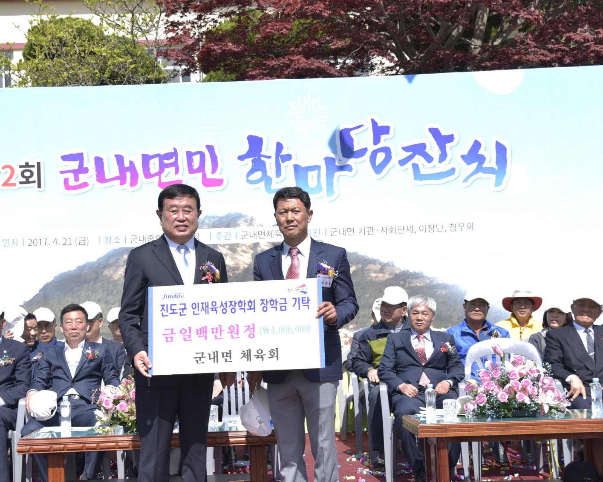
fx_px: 1035
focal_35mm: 58
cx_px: 252
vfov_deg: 26.2
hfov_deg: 32.4
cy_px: 290
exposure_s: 1/125
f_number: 5
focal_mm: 38
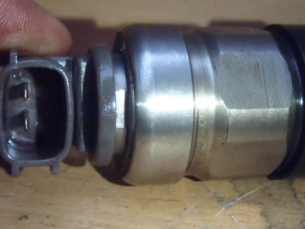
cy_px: 83
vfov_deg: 24.0
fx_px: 537
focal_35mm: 61
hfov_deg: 31.6
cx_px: 133
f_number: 4.7
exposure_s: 1/40
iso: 1000
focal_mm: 6.64
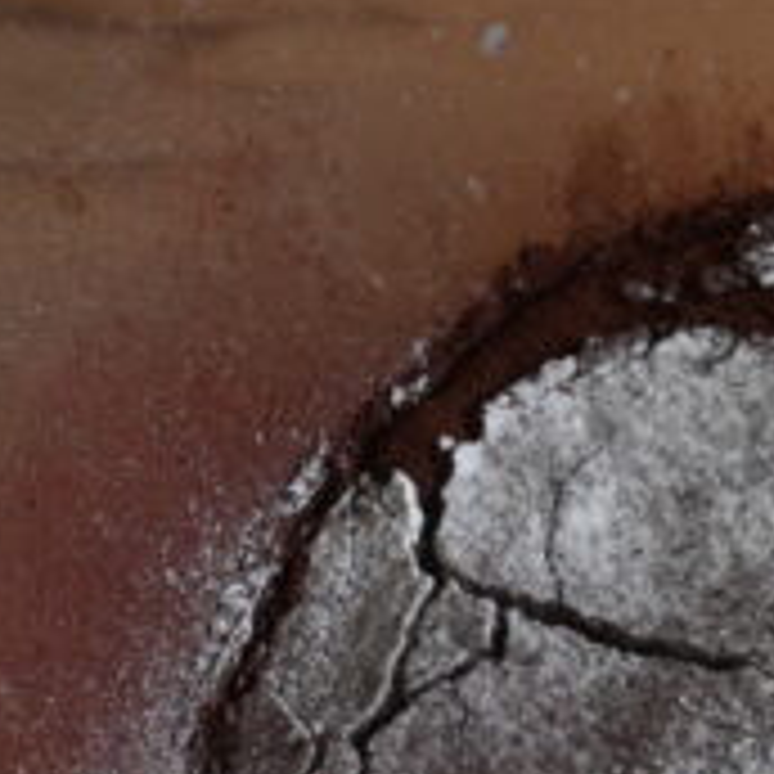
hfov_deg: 14.0
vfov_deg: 14.2
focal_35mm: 121
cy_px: 767
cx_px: 900
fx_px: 3061
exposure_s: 1/10
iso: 800
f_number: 10
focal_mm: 23
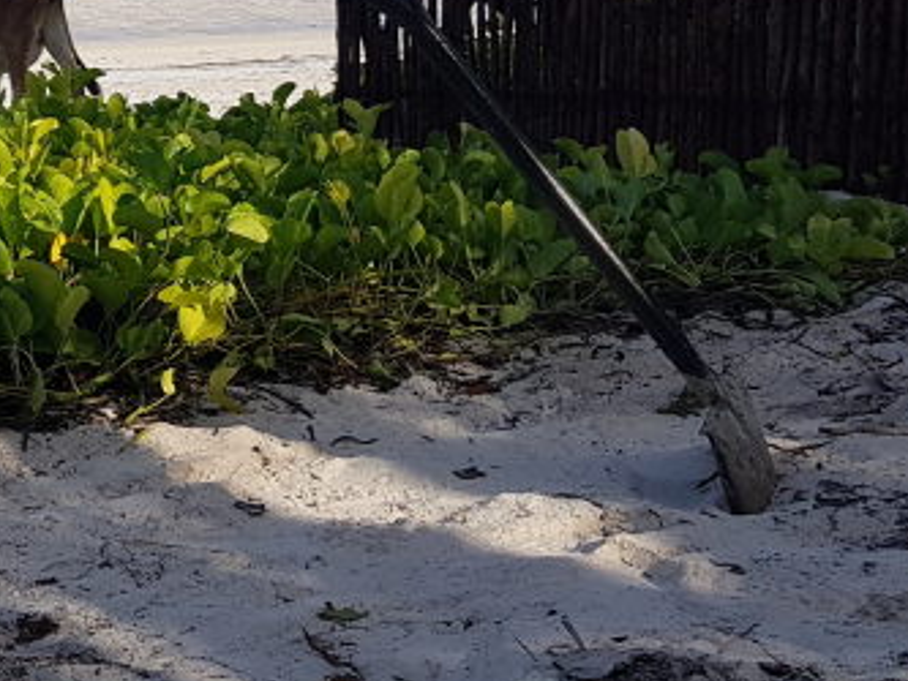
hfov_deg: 21.7
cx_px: -316
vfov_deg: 17.9
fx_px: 2099
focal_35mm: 80
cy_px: -19
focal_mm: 4.2
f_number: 1.7
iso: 40
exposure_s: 1/2384
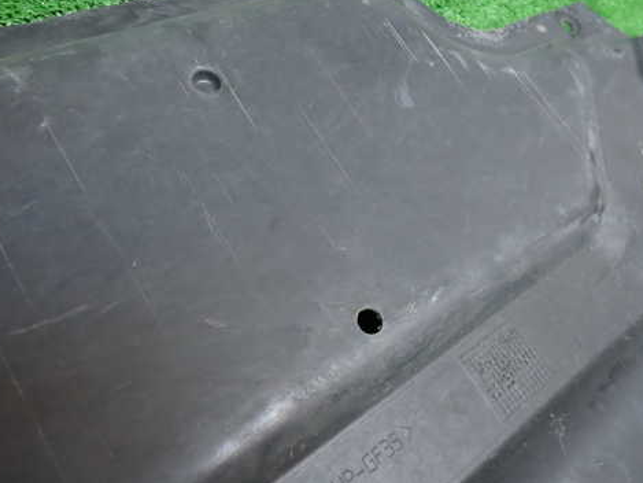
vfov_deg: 44.1
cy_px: 215
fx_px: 595
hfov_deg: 56.7
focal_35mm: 32
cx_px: 345
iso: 200
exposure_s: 1/60
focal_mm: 4.5
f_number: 2
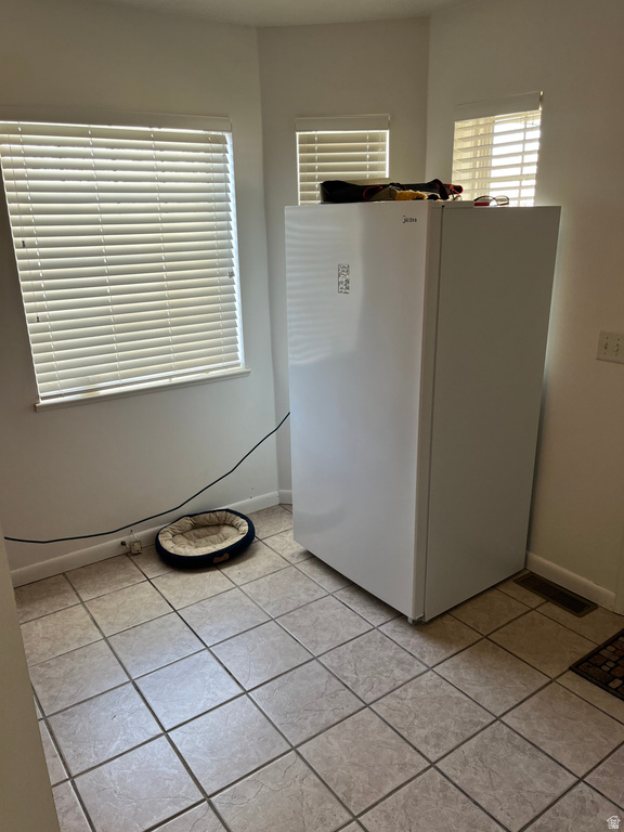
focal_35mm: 26
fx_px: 625
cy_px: 416
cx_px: 312
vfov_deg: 67.3
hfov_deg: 53.1
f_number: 1.6
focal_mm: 5.1
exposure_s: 1/60
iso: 80
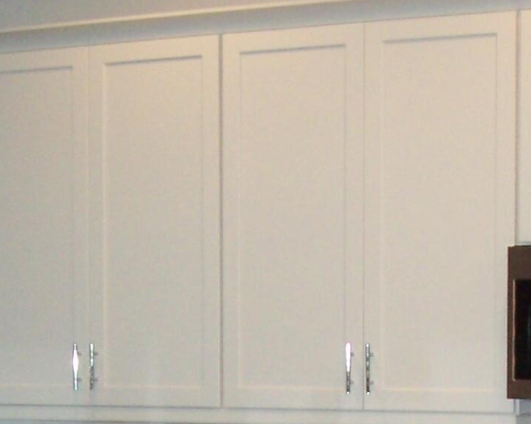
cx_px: 245
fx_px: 2199
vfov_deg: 10.7
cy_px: 592
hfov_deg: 13.8
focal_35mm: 140
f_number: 2.7
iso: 160
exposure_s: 1/60
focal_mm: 5.6
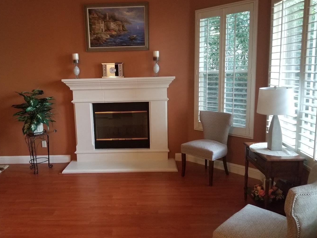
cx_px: 148
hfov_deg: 61.6
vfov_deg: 48.2
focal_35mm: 29
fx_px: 265
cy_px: 117
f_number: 1.7
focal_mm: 4.25
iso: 800
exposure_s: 1/40
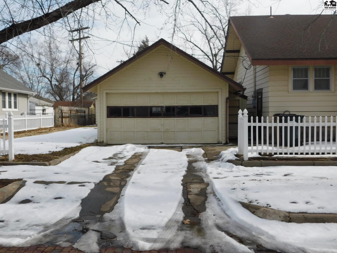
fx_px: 350
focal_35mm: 36
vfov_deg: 39.7
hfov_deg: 51.4
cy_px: 126
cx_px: 168
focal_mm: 6.3
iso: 125
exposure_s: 1/400
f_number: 7
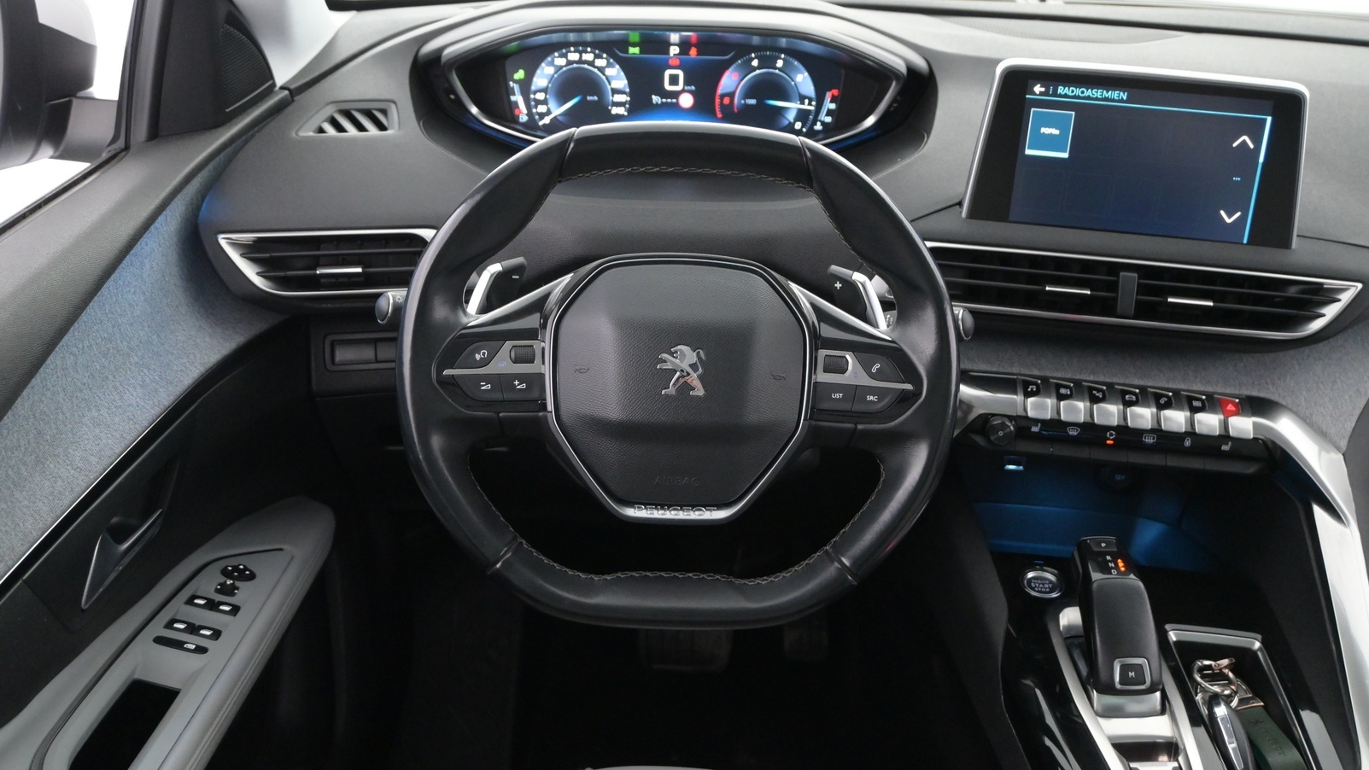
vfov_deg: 32.4
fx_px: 1326
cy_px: 354
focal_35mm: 37
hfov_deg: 54.6
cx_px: 687
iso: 3600
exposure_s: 1/40
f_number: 4.2
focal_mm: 23
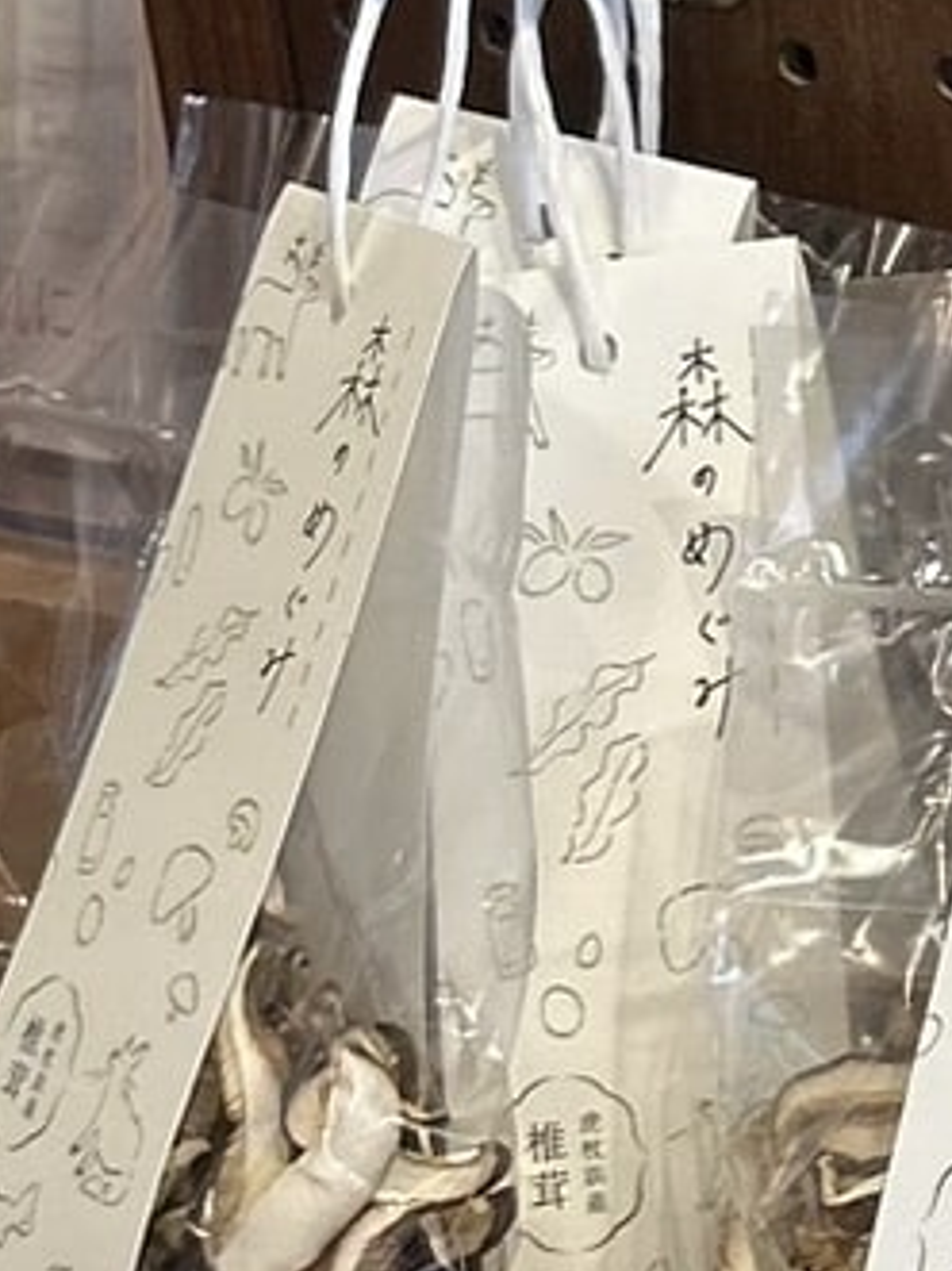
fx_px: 5908
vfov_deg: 12.3
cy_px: 726
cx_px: 2376
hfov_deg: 8.4
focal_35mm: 161
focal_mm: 5.7
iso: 100
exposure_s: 1/100
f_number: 1.5
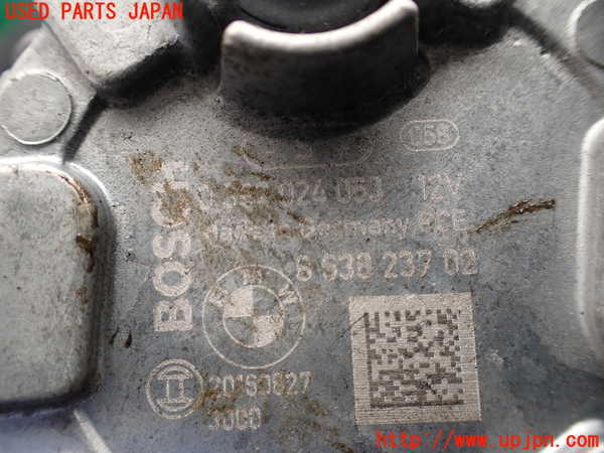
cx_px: 302
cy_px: 226
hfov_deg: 60.0
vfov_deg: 46.8
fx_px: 523
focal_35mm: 30
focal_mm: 5.4
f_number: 2.3
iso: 160
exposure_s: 1/125
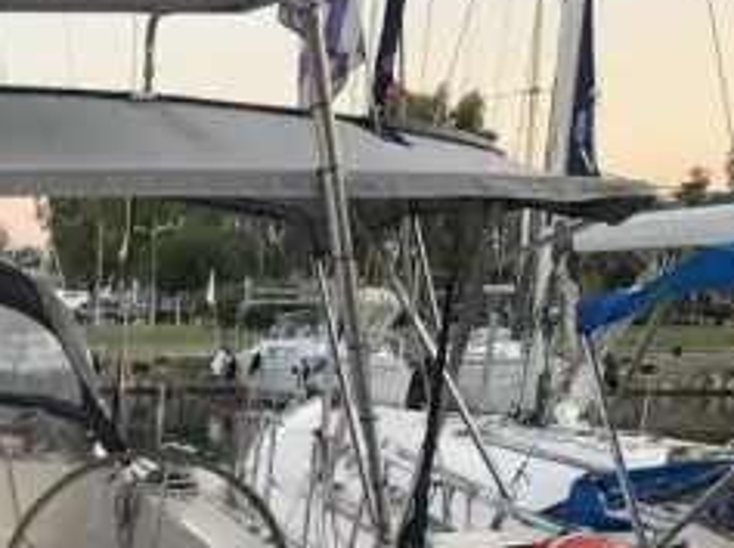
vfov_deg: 19.5
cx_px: -124
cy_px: 650
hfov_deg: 25.0
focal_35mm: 71
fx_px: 1503
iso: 32
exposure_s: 1/120
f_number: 1.8
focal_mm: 4
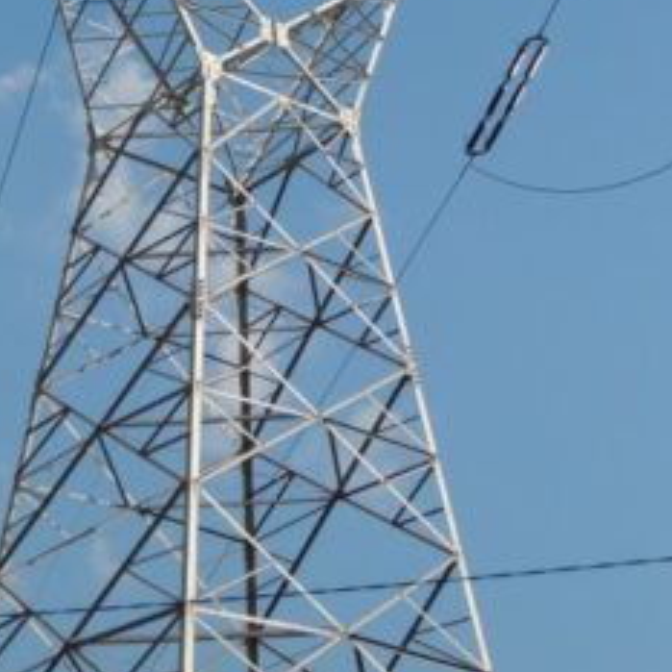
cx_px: 262
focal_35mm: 106
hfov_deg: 16.4
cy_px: -74
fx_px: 2328
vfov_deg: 15.9
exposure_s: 1/1250
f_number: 3.7
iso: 100
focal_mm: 7.2
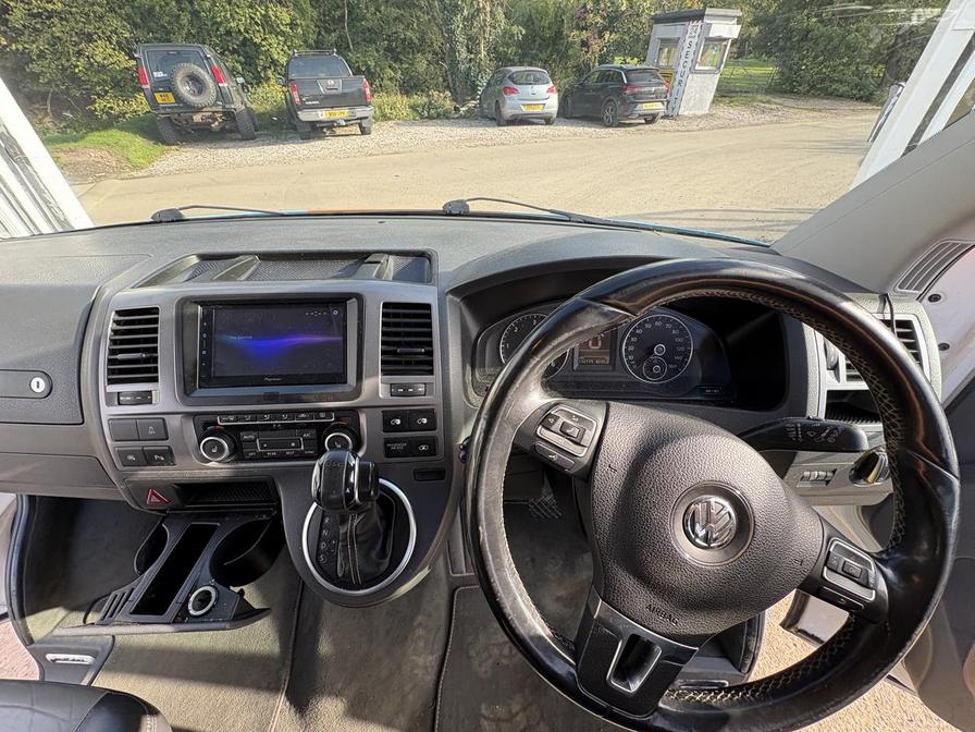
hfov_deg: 102.1
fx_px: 394
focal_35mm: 14
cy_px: 366
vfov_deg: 85.7
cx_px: 488
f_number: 2.2
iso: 64
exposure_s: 1/99
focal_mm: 2.22
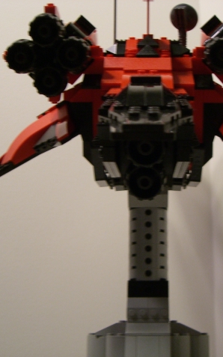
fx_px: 525
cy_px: 179
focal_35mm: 54
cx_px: 135
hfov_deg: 23.9
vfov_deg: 37.5
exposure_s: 1/20
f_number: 2.7
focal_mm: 6.2
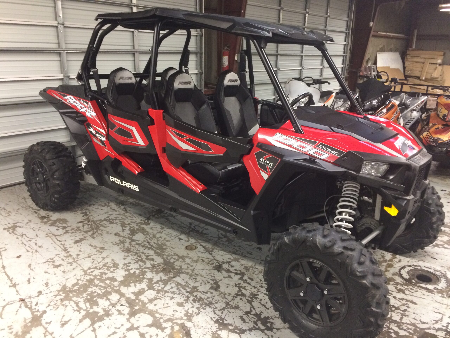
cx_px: 225
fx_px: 377
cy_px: 169
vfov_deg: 48.2
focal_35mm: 29
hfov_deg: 61.7
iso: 250
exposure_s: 1/30
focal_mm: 4.15
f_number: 2.2
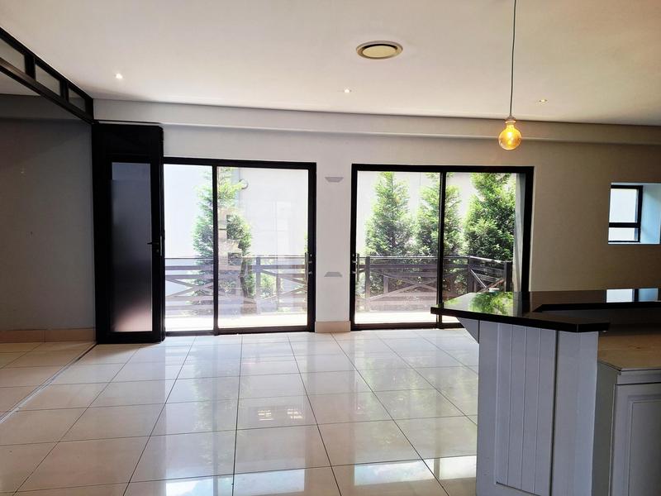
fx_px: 439
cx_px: 330
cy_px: 248
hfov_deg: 73.9
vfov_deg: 58.9
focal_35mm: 23
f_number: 1.8
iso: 64
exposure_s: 1/120
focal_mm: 5.54
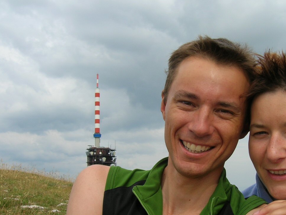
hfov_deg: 40.1
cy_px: 124
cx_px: 183
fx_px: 388
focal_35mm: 47
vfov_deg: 30.8
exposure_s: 1/330
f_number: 4.9
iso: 50
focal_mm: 5.7
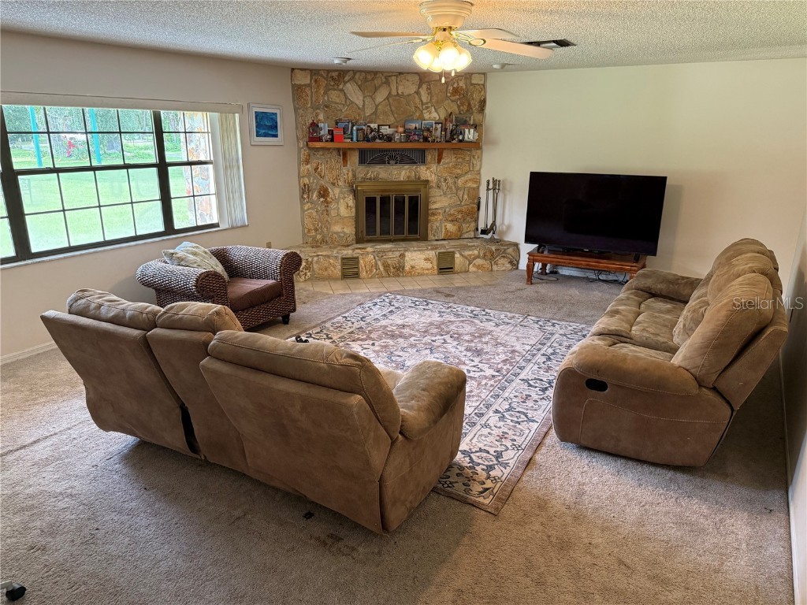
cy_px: 302
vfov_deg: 56.8
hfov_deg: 71.6
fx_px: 560
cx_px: 404
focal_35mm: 24
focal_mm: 6.76
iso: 400
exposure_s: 1/120
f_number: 1.78
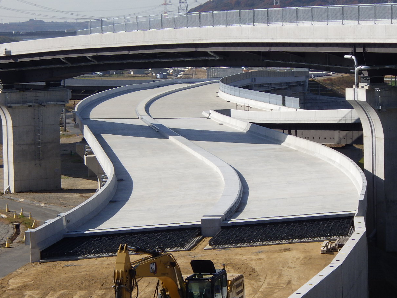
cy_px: 145
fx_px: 1686
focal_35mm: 147
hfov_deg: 13.4
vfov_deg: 10.1
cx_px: 205
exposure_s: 1/500
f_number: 6.6
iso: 125
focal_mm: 25
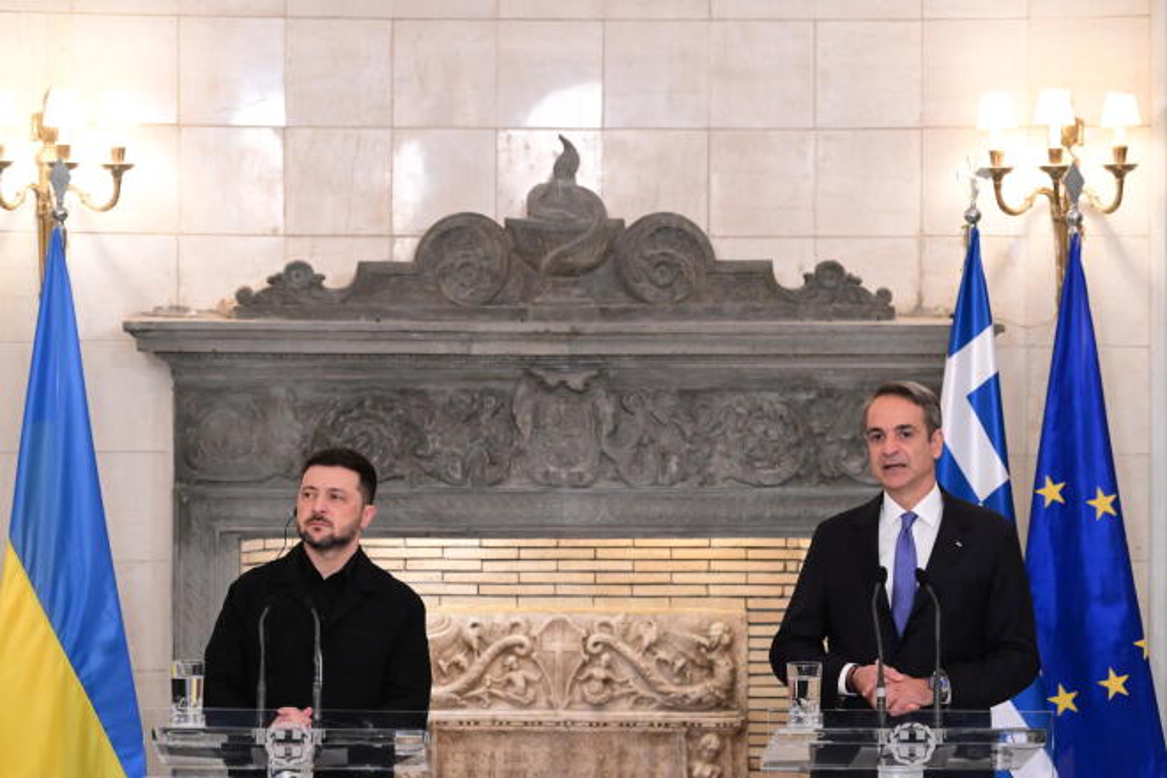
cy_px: 389
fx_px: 4214
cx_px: 584
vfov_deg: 10.5
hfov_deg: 15.8
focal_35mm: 130
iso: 8000
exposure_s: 1/400
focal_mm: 130
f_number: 5
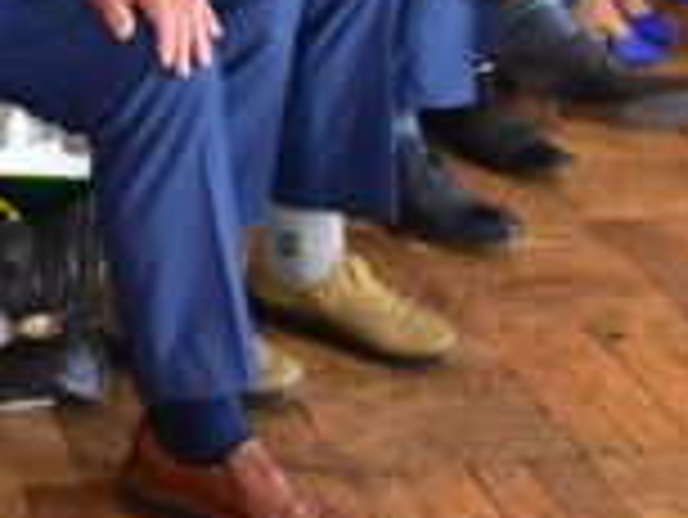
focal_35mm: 107
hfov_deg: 17.6
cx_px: -99
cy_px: -342
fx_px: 2128
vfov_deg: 12.9
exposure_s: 1/200
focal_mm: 18
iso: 6400
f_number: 4
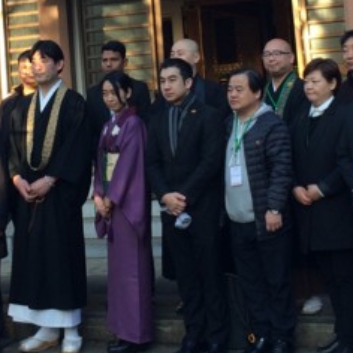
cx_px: 147
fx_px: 1004
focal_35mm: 87
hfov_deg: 19.9
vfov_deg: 19.3
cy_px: -9
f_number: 2.2
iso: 32
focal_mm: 4.15
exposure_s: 1/146
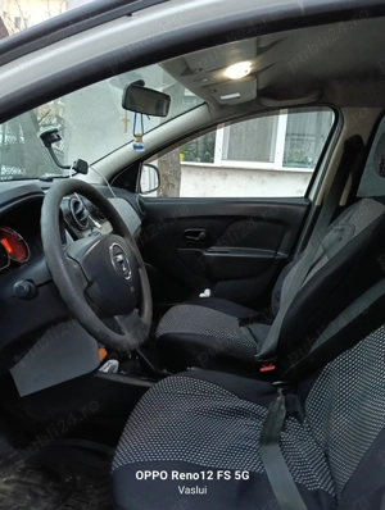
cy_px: 255
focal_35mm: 27
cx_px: 192
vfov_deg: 65.2
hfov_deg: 51.5
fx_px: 399
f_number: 1.8
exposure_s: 1/16.7
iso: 1250
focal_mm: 3.98
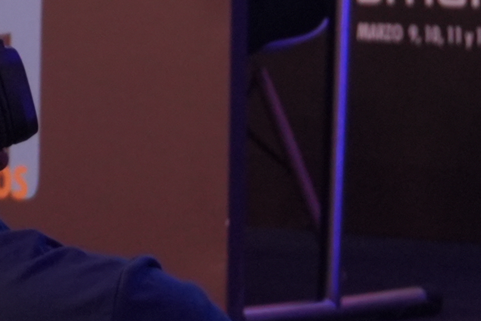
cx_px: -805
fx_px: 4191
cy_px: -66
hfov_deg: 6.2
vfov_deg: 4.4
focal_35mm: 314
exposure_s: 1/60
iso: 800
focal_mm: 29
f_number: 2.8
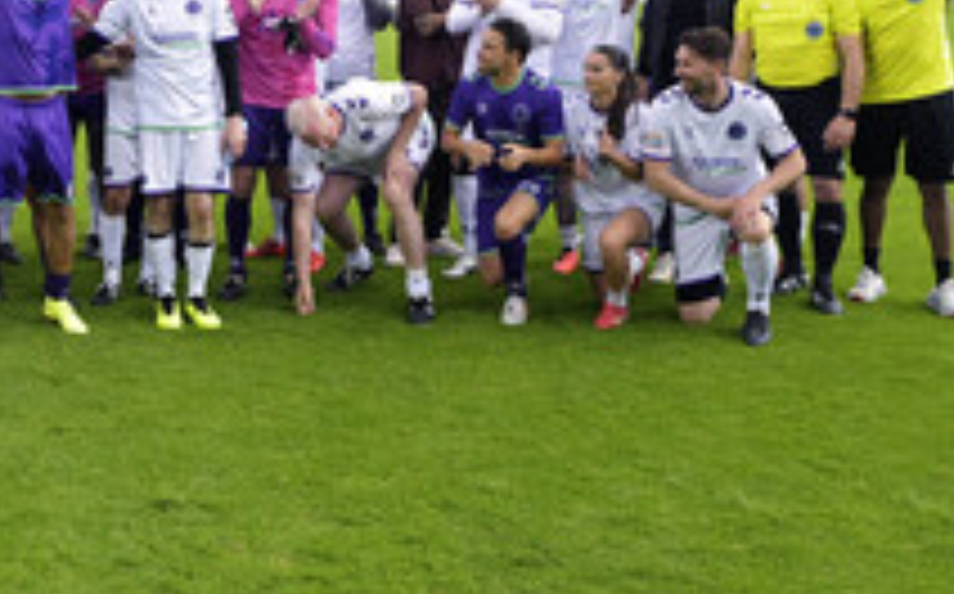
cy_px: 94
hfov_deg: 35.7
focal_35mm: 52
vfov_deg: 24.3
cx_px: 34
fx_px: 1351
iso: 1250
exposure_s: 1/1250
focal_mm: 24
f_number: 6.3
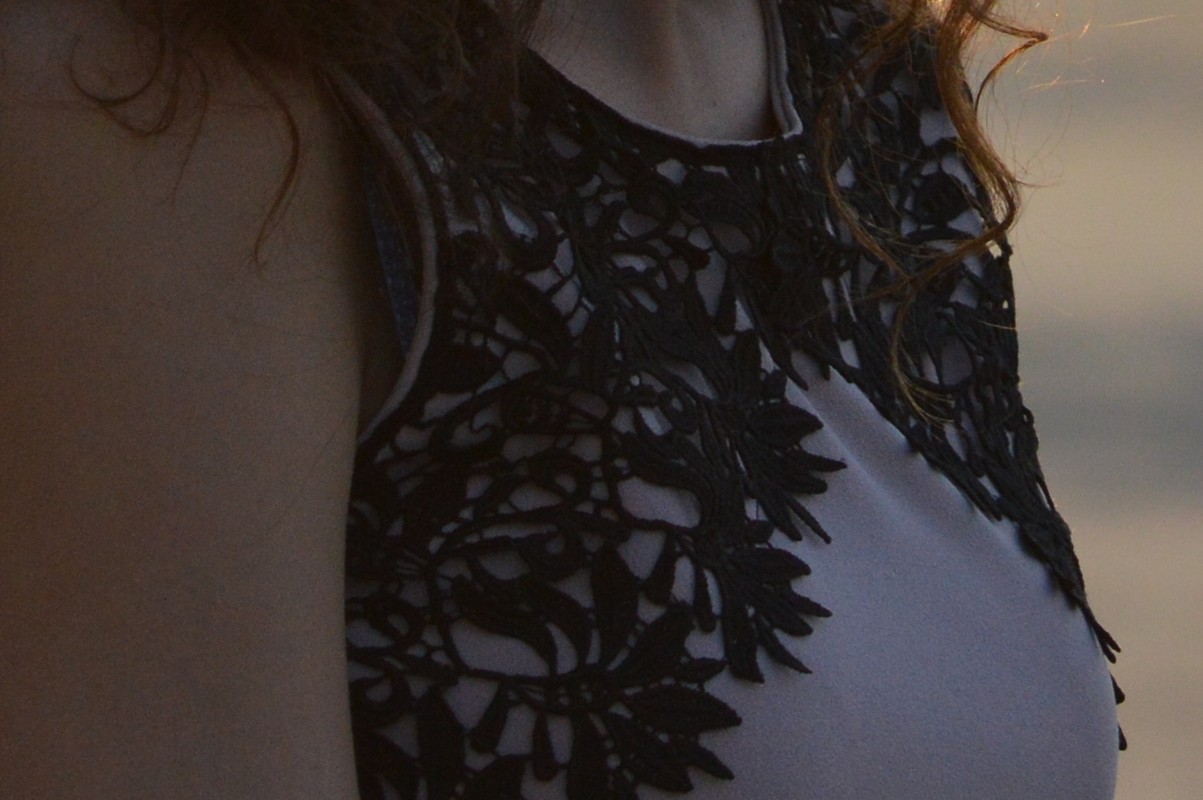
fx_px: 21702
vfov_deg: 2.1
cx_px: 1092
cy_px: -581
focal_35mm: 650
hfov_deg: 3.2
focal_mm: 98
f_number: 6.3
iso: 400
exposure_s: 1/640
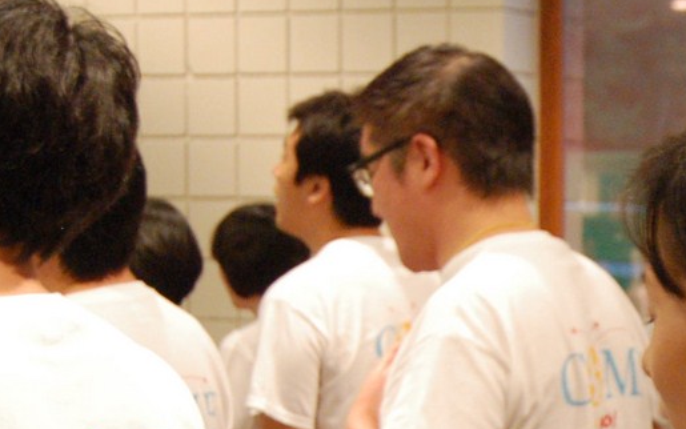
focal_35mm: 133
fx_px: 2487
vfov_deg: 9.7
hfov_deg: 15.1
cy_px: 526
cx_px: 829
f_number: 4.2
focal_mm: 28
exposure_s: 1/15
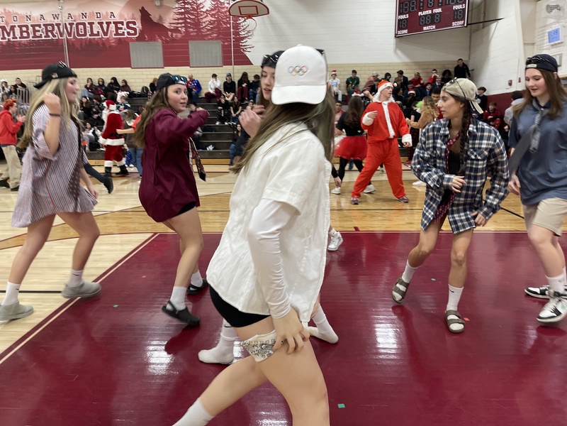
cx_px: 284
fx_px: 409
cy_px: 213
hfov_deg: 69.4
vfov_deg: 54.9
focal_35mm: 25
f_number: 1.6
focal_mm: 5.1
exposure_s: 1/120
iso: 125
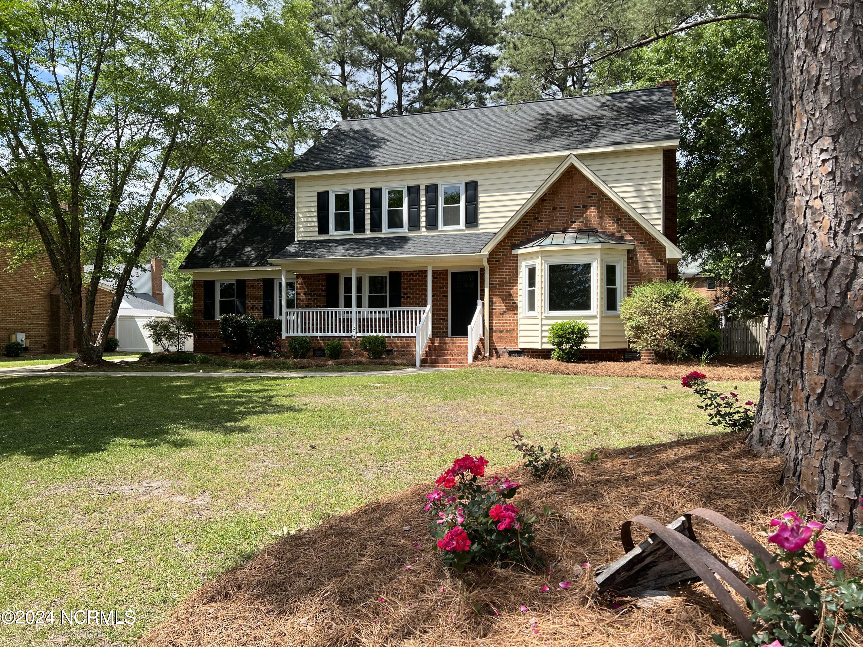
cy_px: 324
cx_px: 432
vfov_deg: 53.1
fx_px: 648
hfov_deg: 67.3
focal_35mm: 26
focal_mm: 5.7
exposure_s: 1/1972
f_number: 1.5
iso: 50
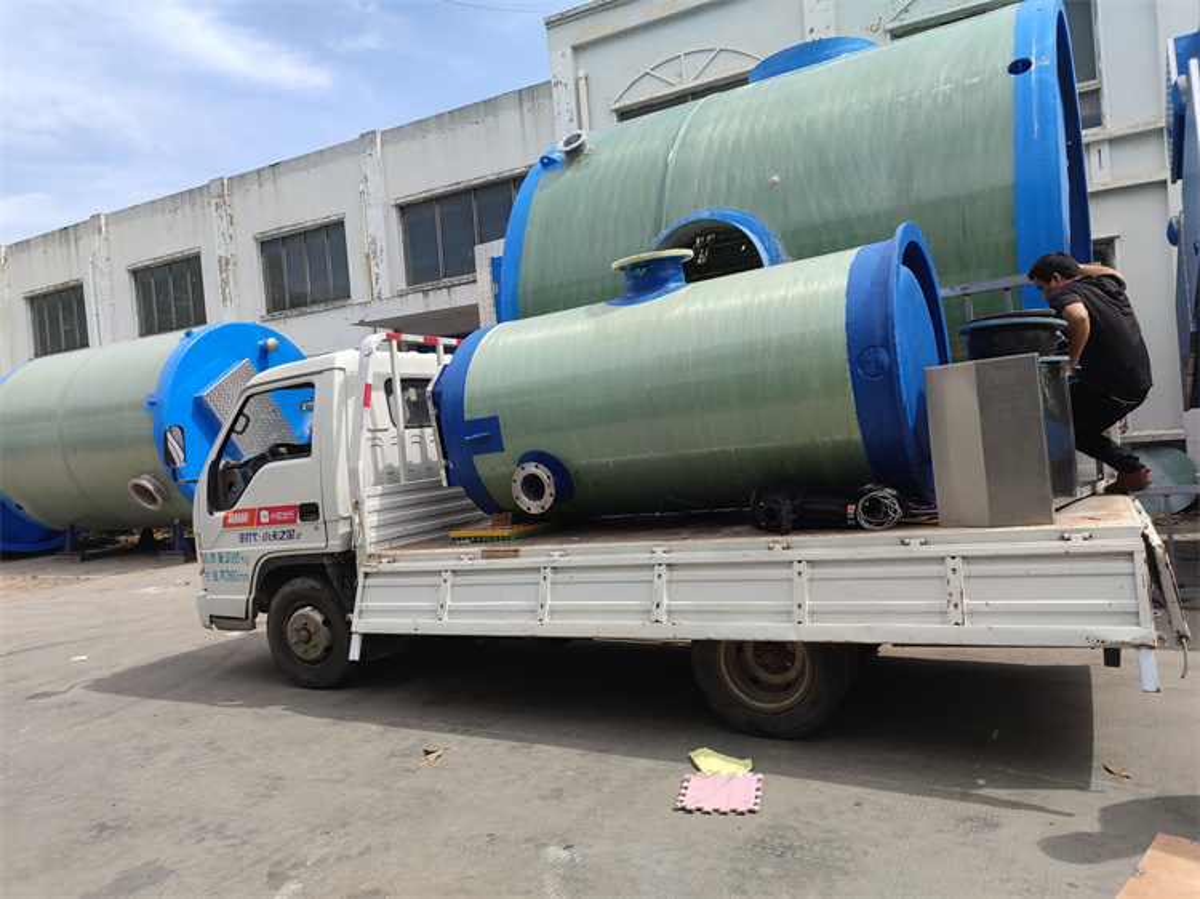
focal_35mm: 25
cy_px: 450
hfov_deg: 69.4
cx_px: 600
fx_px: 866
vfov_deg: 54.9
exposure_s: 1/613
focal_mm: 5.96
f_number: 1.75
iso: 50
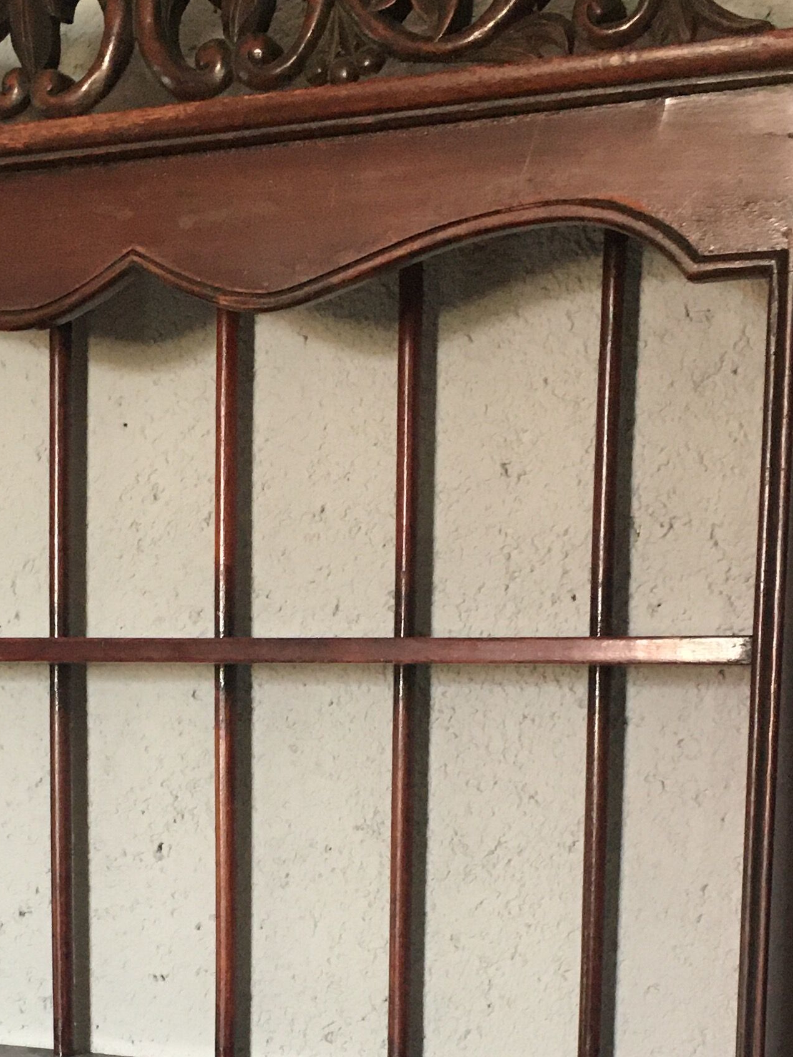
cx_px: 279
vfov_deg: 26.9
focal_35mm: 69
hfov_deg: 21.2
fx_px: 2108
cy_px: 1008
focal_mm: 4.15
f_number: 2.2
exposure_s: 1/33
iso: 250
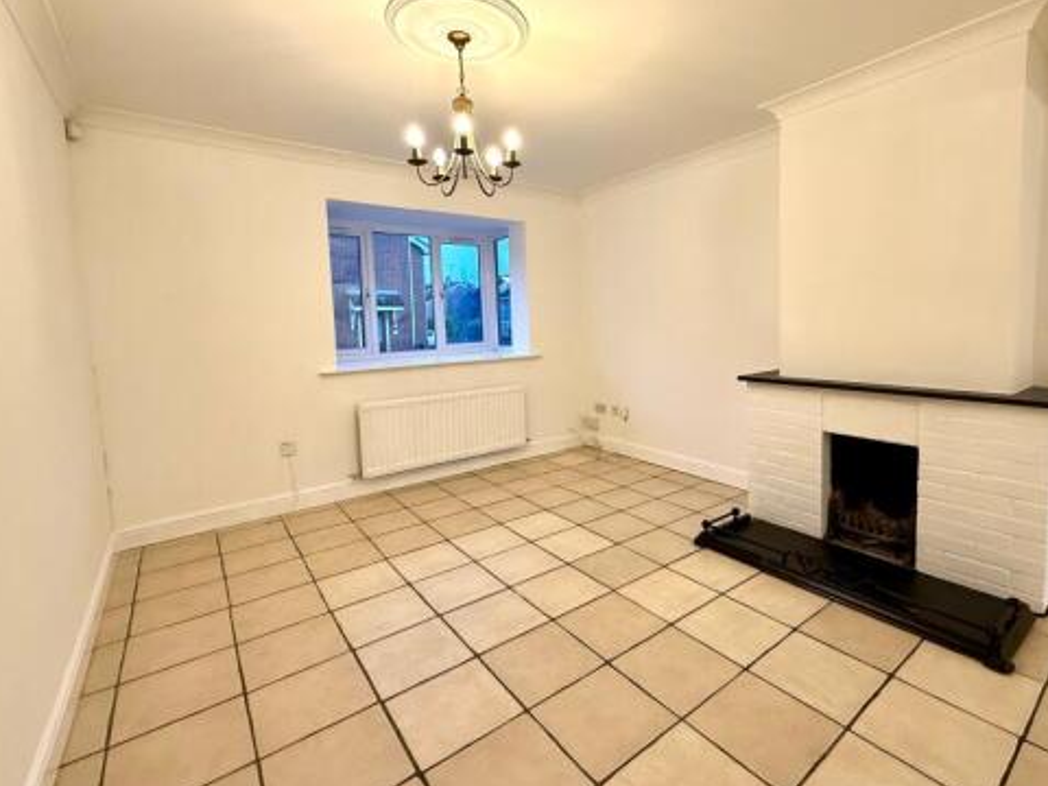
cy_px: 364
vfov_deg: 74.6
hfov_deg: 90.6
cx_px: 586
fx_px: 515
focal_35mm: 17
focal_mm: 2.22
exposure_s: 1/50
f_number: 2.2
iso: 200
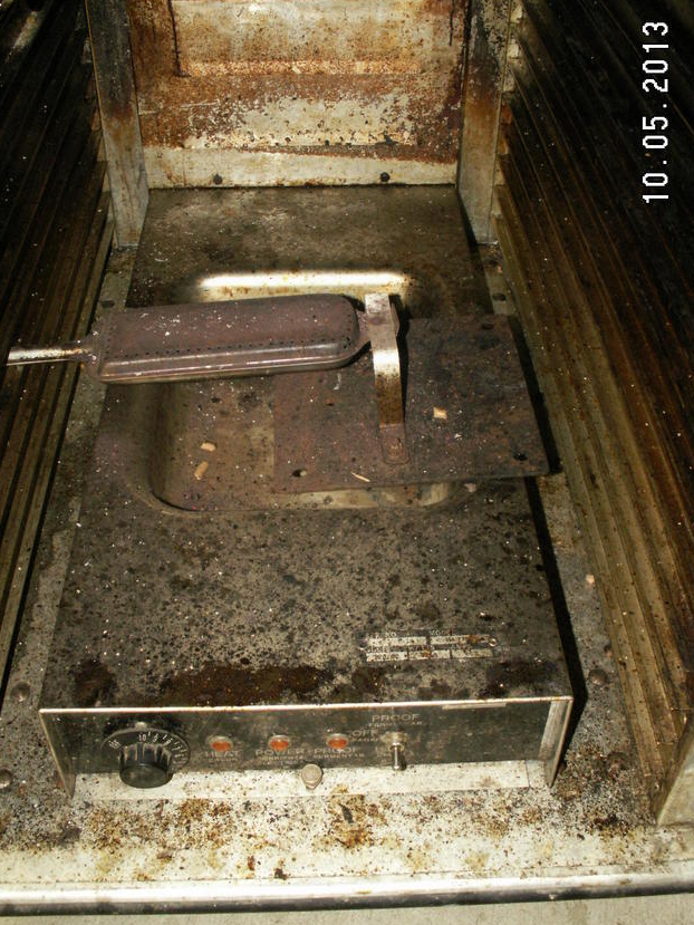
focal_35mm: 38
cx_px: 352
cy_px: 441
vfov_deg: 49.0
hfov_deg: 37.7
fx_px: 1016
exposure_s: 1/40
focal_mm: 5.86
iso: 160
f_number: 2.8
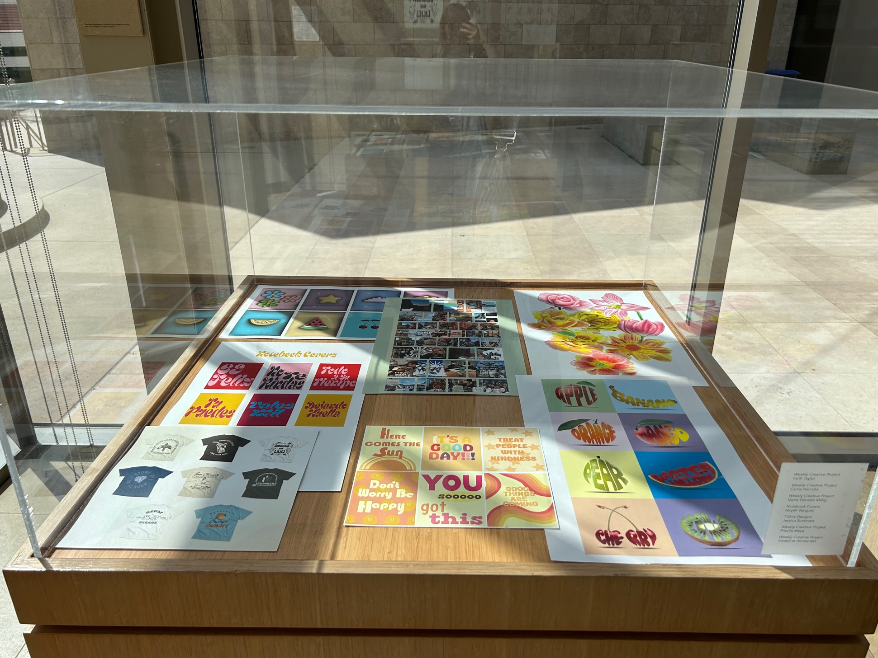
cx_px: 443
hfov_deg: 65.3
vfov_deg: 51.4
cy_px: 323
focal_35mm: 27
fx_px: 685
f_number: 1.5
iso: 50
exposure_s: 1/6211
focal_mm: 5.7
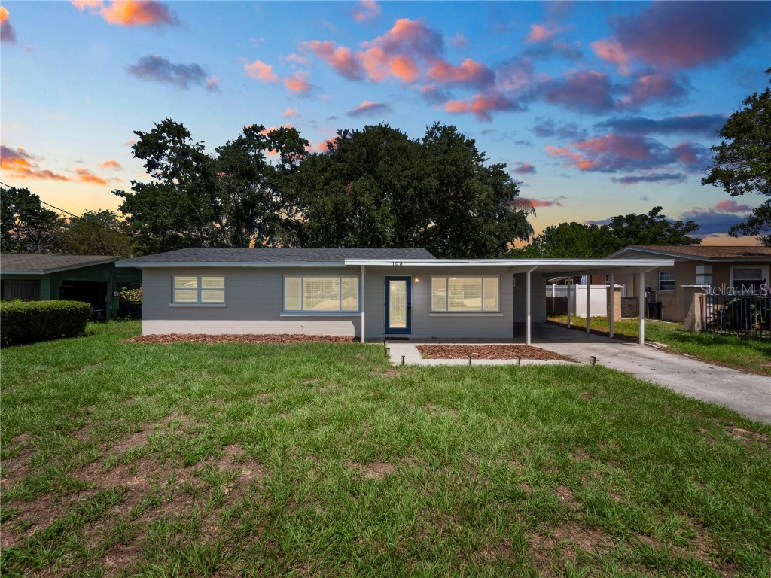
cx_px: 386
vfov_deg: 85.7
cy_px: 289
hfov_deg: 102.1
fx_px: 312
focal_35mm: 14
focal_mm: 7
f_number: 13
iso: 250
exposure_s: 1/250
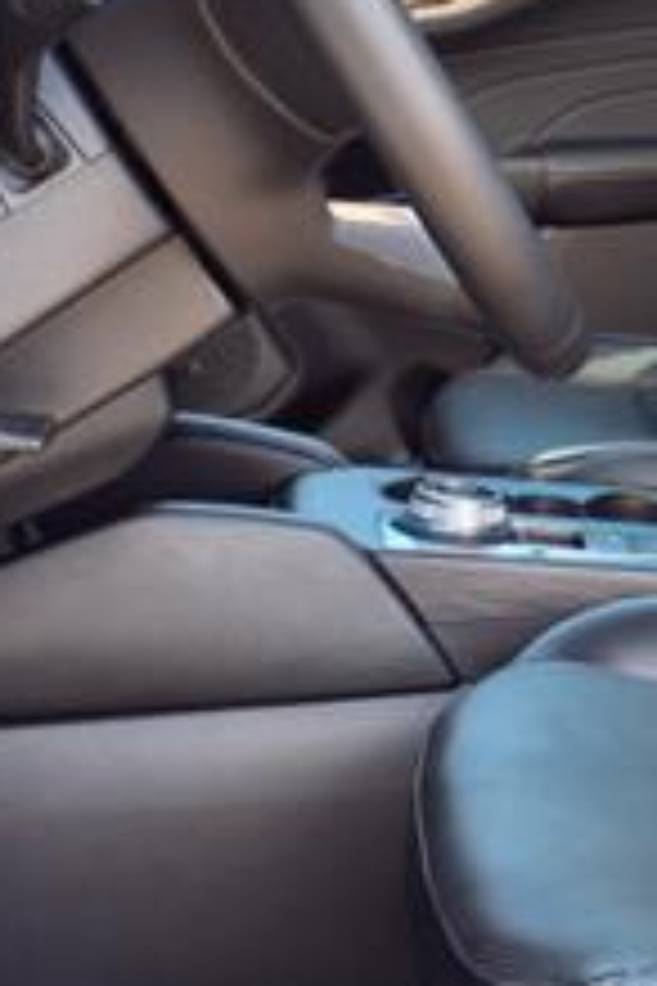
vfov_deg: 24.5
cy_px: 261
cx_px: 765
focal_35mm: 82
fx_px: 2245
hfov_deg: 16.1
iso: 40
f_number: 1.9
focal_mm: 3.58
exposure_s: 1/120
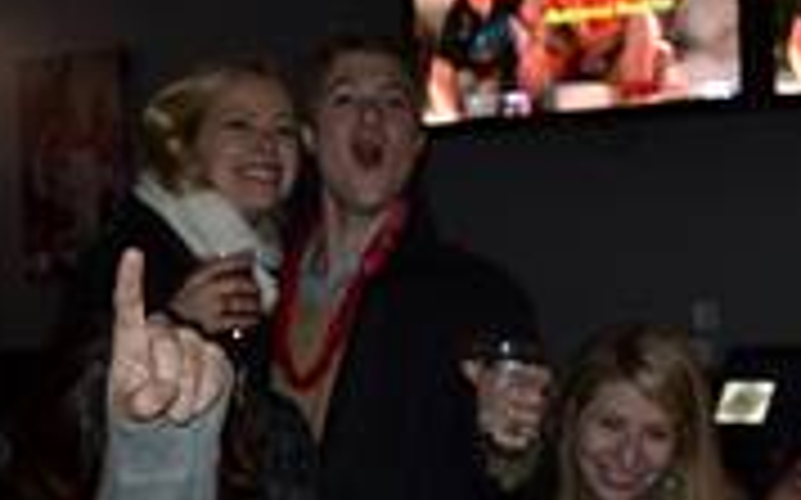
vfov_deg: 14.7
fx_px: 1854
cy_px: 646
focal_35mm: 85
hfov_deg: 24.4
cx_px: 414
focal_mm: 18
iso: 200
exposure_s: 1/4
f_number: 3.5
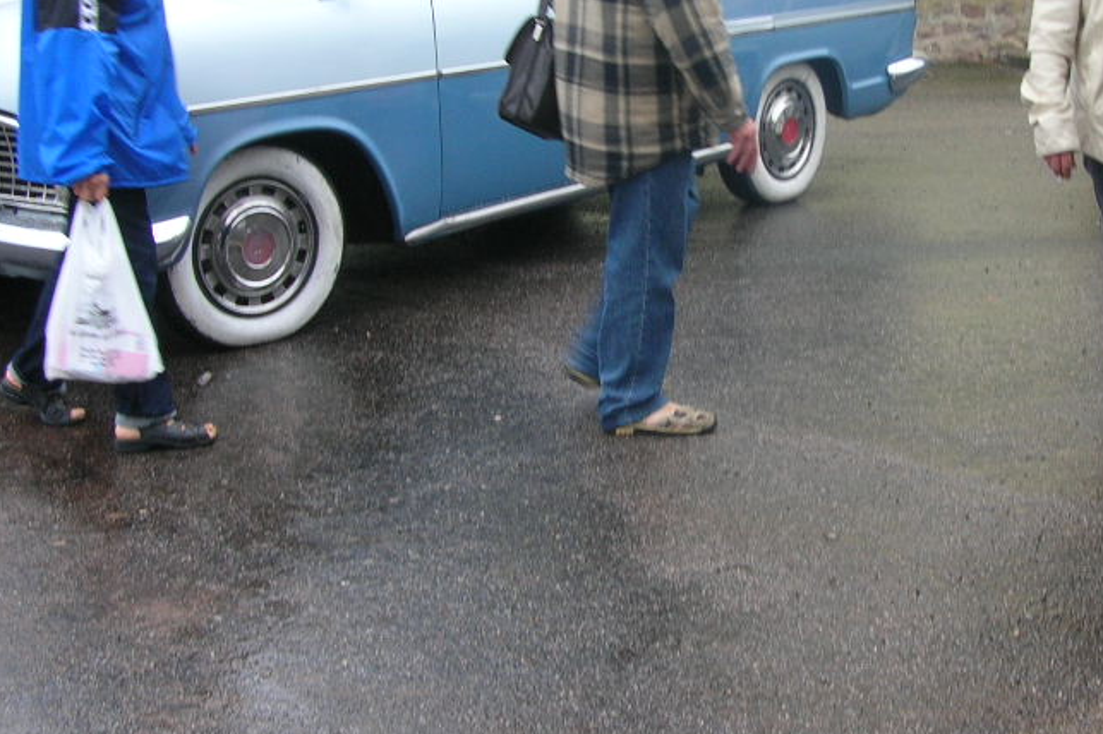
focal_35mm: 58
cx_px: 789
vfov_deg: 23.3
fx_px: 1776
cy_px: 274
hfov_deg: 34.0
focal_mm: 5.8
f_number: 2.8
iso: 50
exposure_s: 1/42.5
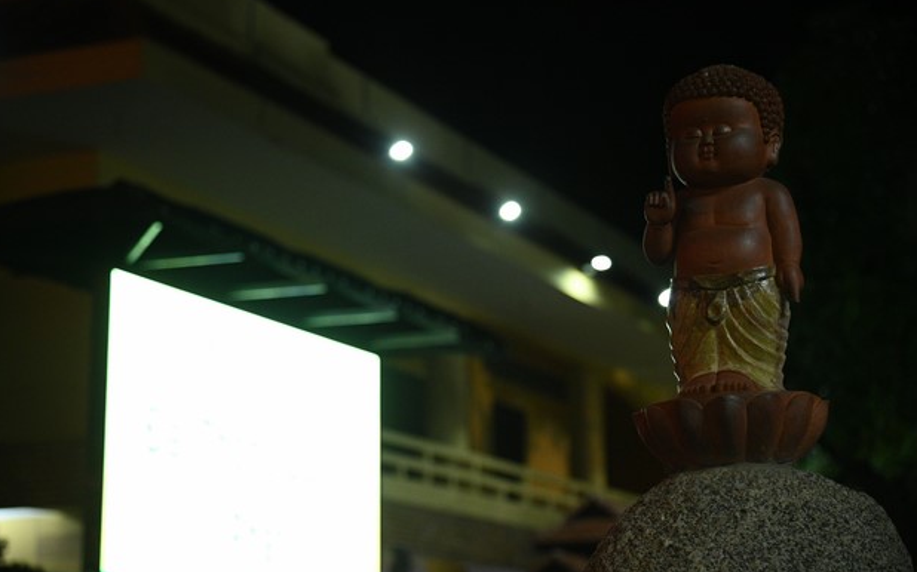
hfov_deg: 27.5
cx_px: 442
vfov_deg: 17.4
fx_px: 1874
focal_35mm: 75
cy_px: 304
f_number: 4
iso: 5000
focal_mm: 70
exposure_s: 1/250
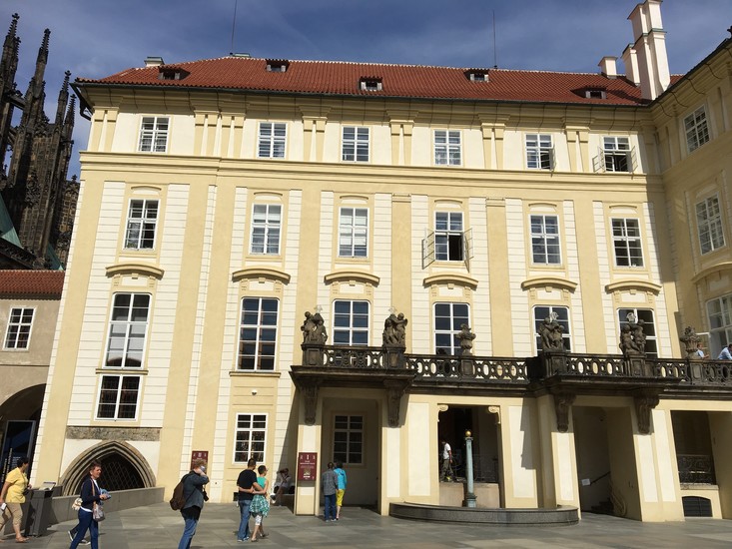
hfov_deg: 61.7
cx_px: 366
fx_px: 613
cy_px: 274
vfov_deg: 48.2
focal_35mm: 29
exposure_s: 1/4525
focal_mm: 4.15
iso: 25
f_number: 2.2
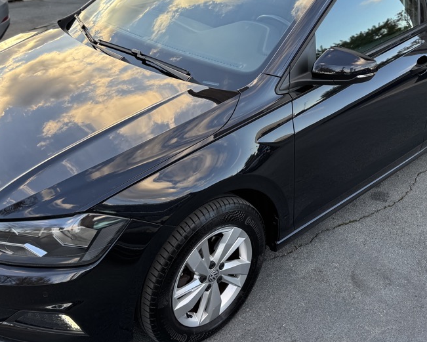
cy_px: 124
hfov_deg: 43.8
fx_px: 531
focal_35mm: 42
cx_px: 219
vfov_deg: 35.4
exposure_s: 1/301
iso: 80
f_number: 1.78
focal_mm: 6.76
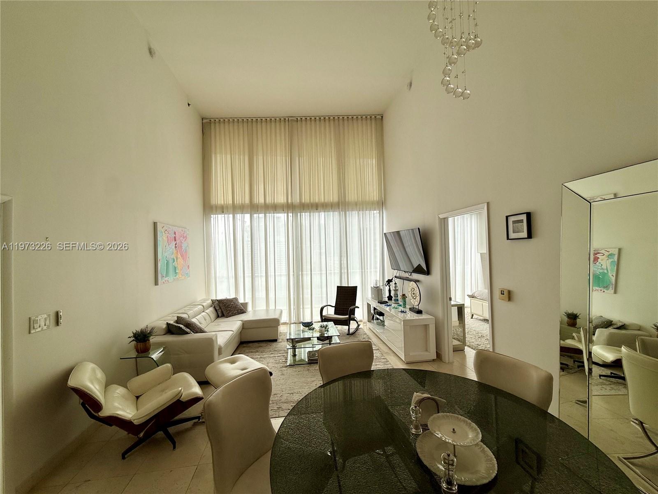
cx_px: 329
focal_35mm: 14
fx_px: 266
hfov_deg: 102.1
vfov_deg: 85.7
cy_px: 247
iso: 50
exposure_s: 1/411
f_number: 2.2
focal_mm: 2.22
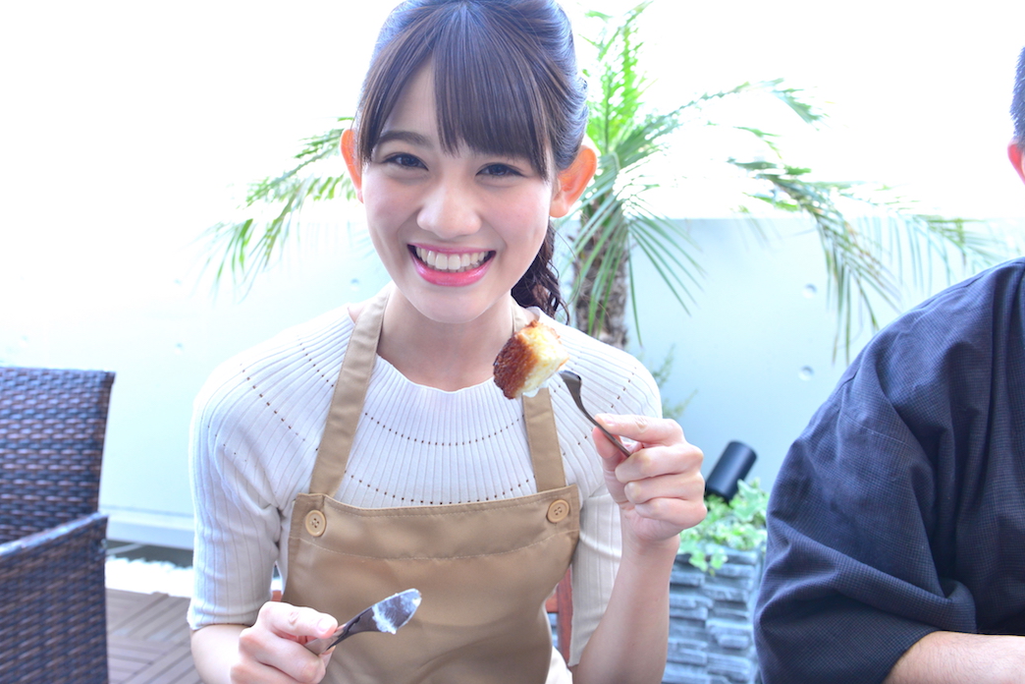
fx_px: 1082
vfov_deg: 35.1
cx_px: 434
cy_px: 347
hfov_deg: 50.5
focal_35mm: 38
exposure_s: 1/125
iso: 800
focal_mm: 31
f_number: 5.6
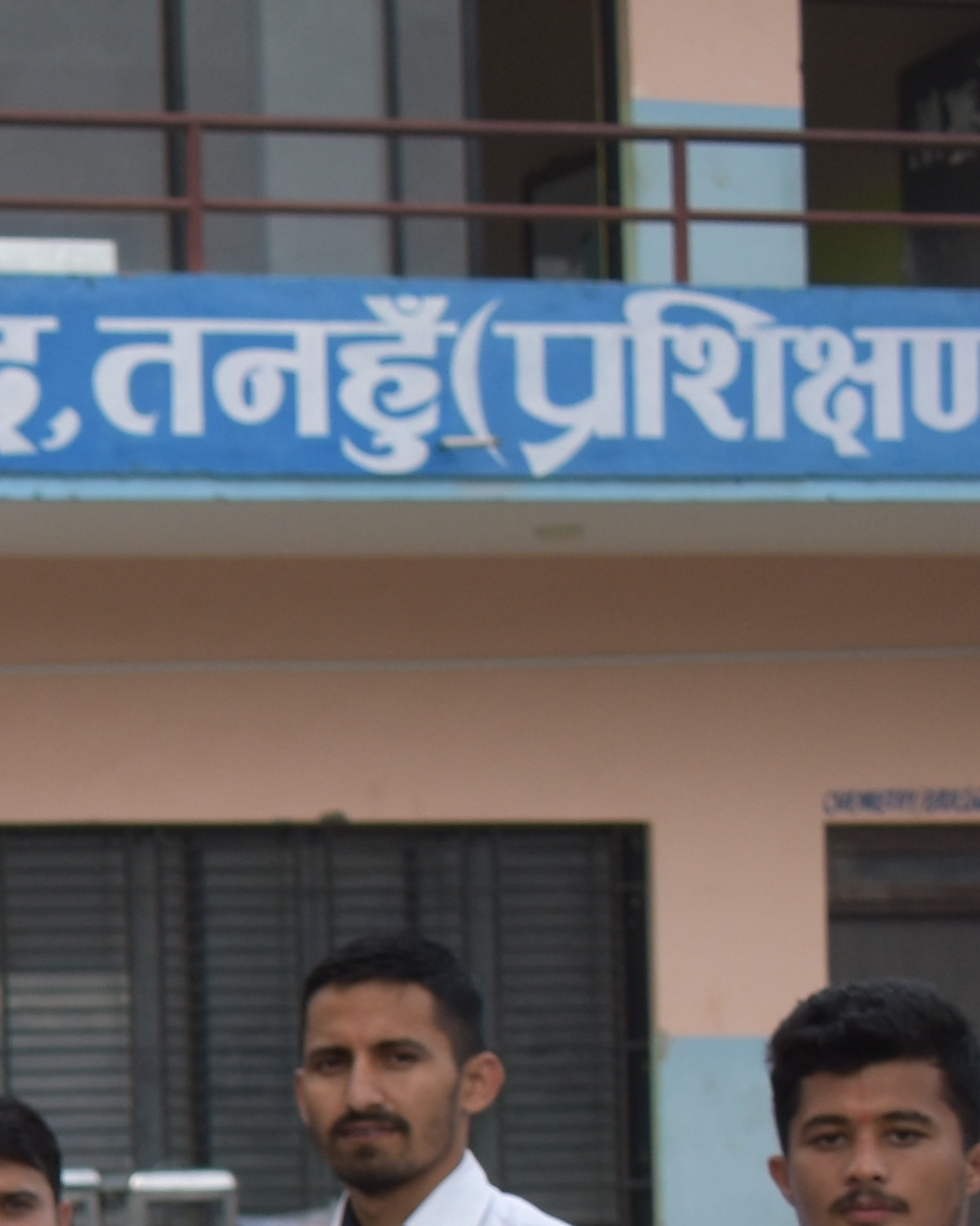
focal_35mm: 179
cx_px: -1699
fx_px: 6488
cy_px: 1592
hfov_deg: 7.8
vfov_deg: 10.5
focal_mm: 24
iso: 200
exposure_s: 1/320
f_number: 3.8
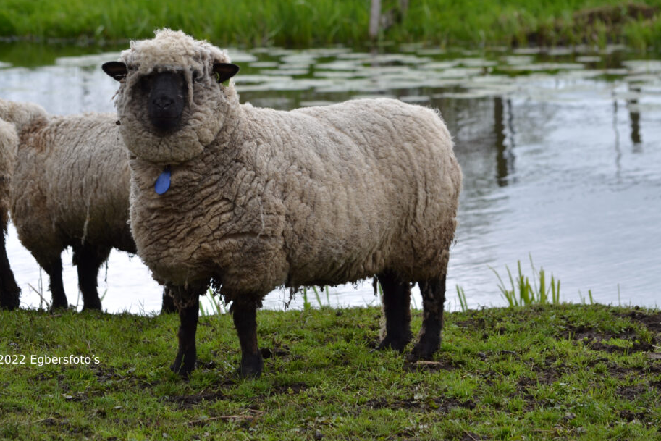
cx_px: 333
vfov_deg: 7.4
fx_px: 3397
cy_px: 209
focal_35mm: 185
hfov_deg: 11.1
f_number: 6.3
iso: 100
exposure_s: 1/160
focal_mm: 110
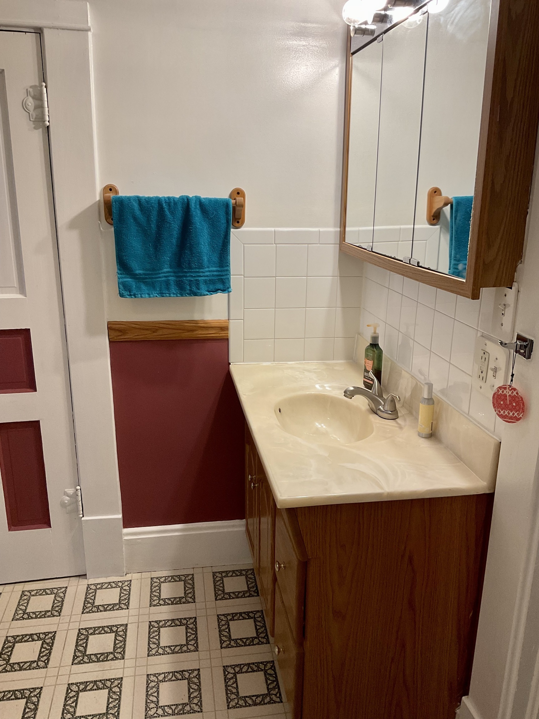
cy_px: 360
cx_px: 270
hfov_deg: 48.2
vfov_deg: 61.7
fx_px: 602
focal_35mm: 29
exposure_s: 1/60
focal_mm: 3
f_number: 1.8
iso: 50
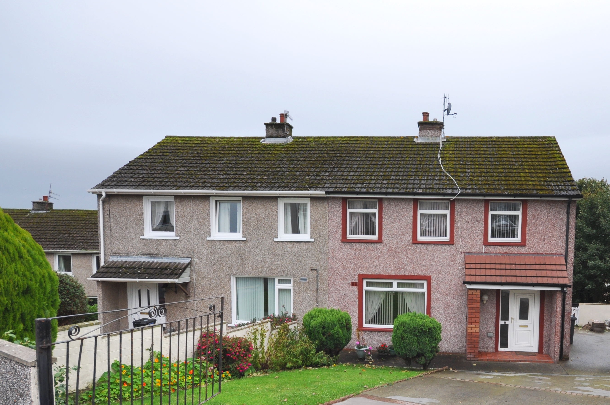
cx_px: 424
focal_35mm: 24
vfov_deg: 51.6
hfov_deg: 70.8
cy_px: 282
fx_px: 406
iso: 200
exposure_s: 1/250
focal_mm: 10
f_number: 8
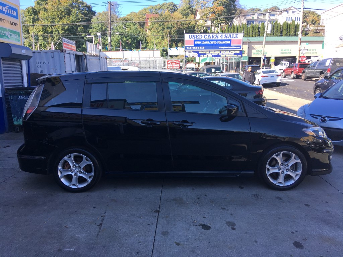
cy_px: 128
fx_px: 287
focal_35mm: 29
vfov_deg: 48.2
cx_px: 172
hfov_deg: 61.7
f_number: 2.2
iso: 25
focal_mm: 4.15
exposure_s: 1/353
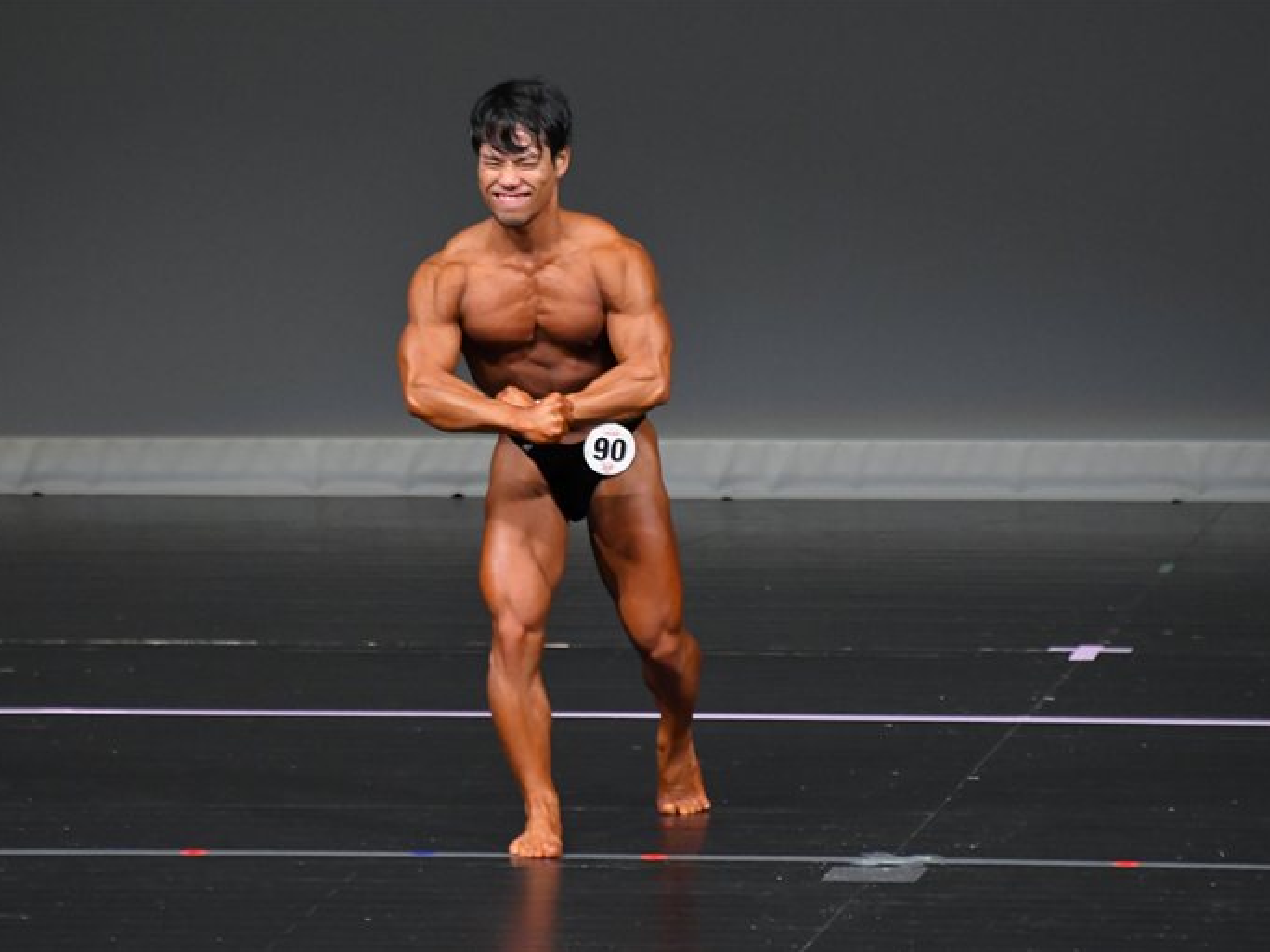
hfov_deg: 4.0
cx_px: 588
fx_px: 17977
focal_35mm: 490
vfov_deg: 3.0
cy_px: 475
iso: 4000
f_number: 5.6
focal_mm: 300
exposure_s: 1/400
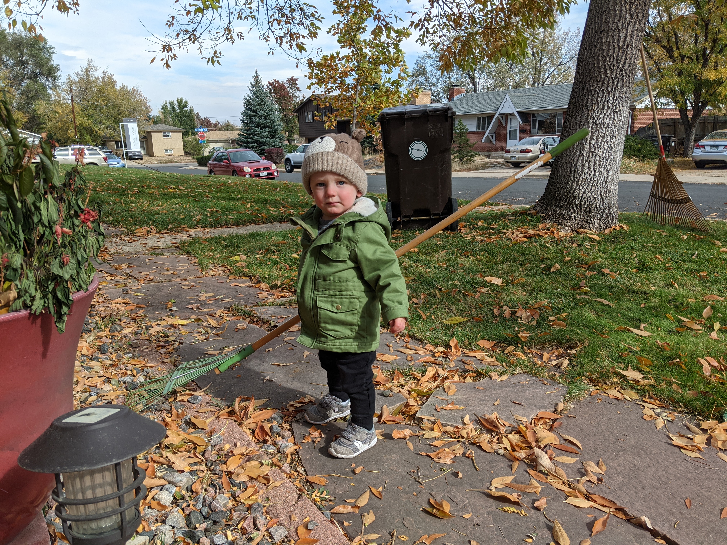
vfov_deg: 51.4
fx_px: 567
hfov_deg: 65.3
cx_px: 364
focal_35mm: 27
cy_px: 272
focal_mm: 4.44
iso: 42
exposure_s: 1/1462
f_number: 1.8
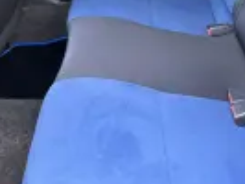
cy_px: 18
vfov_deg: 22.1
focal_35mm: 65
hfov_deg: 28.8
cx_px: 212
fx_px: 460
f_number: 1.78
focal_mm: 6.76
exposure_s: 1/60
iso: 800
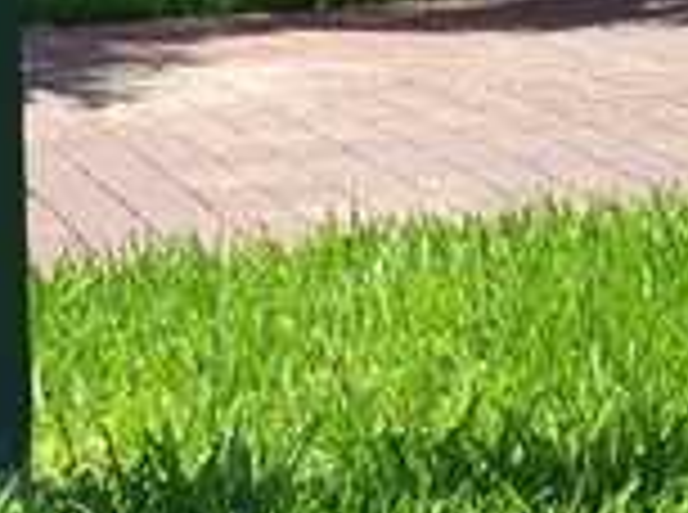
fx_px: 3014
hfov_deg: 12.8
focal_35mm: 152
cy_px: -454
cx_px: 773
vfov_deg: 9.2
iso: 32
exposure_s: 1/1041
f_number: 2.2
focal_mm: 4.15
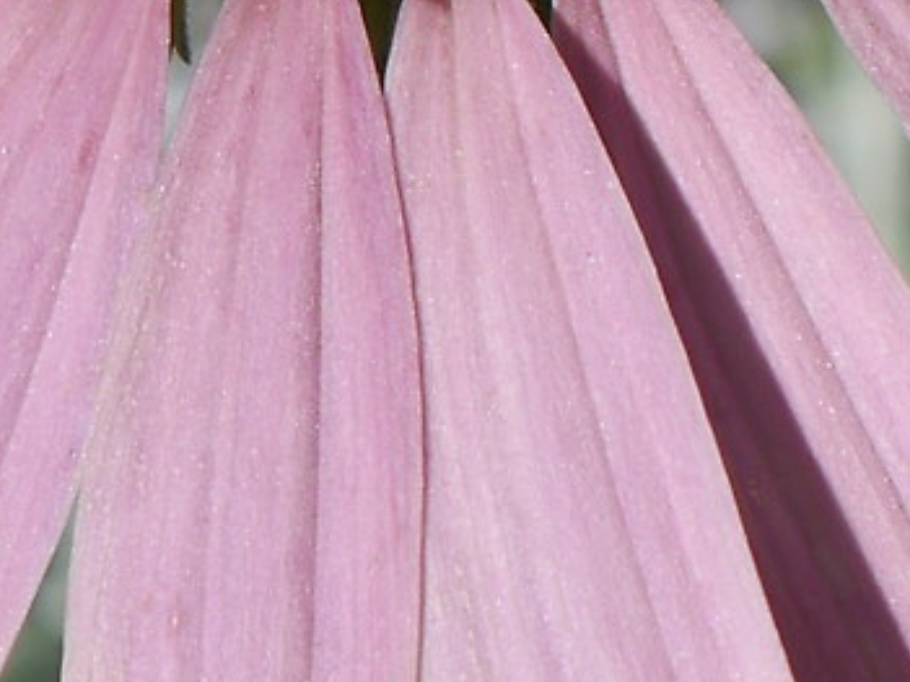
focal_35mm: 246
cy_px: -314
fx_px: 6465
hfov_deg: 8.1
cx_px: 508
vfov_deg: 6.0
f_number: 6.3
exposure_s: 1/200
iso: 160
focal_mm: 18
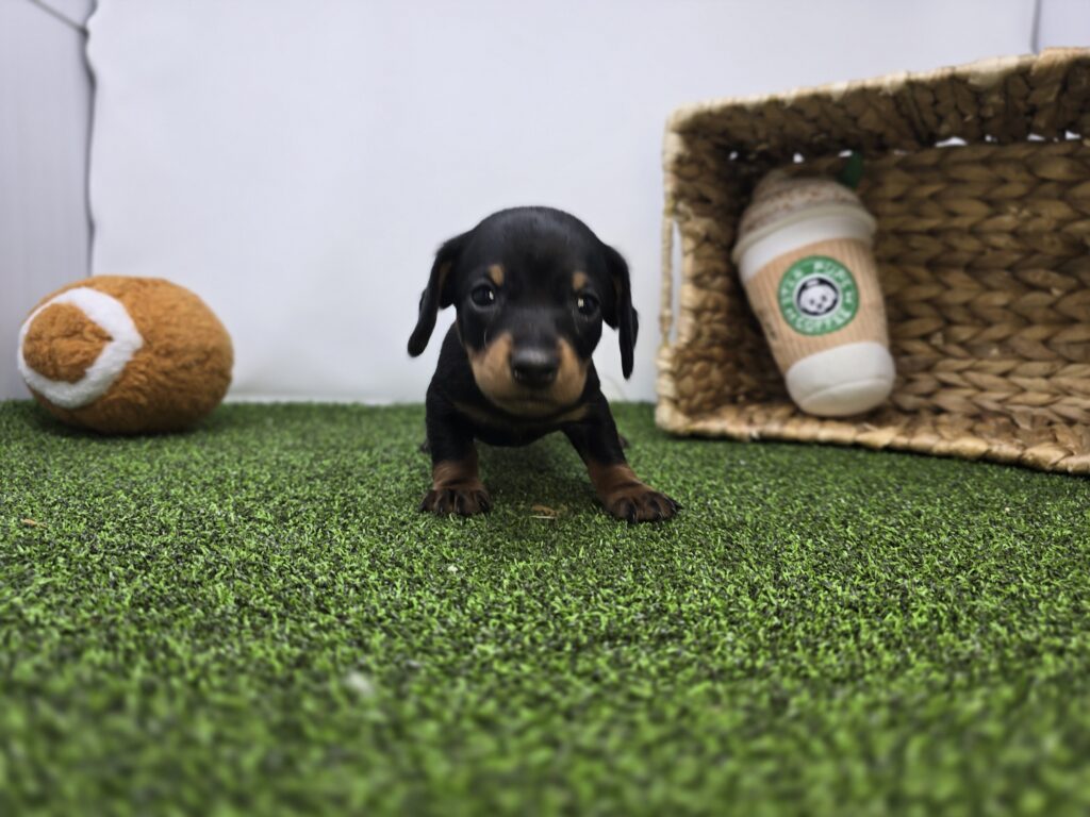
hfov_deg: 73.9
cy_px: 408
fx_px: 724
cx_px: 545
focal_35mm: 23
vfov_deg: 58.9
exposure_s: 1/67
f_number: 1.7
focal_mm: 6.3
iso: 32
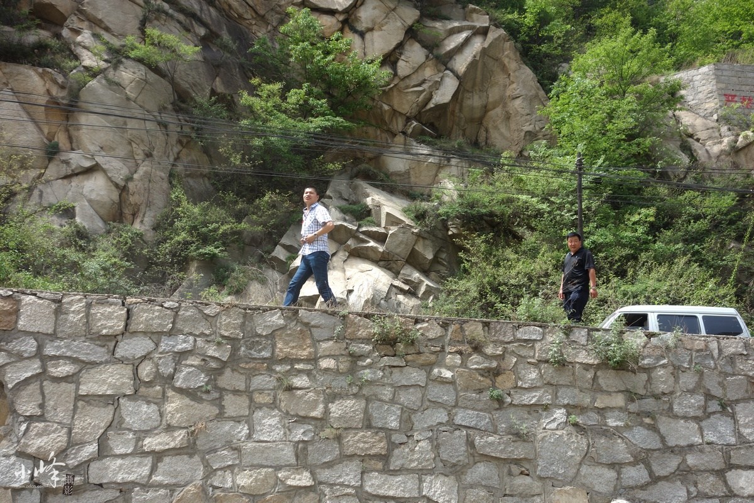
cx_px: 377
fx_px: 838
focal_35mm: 40
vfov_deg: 33.4
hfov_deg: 48.5
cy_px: 252
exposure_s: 1/250
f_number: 4
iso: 80
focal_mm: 14.75
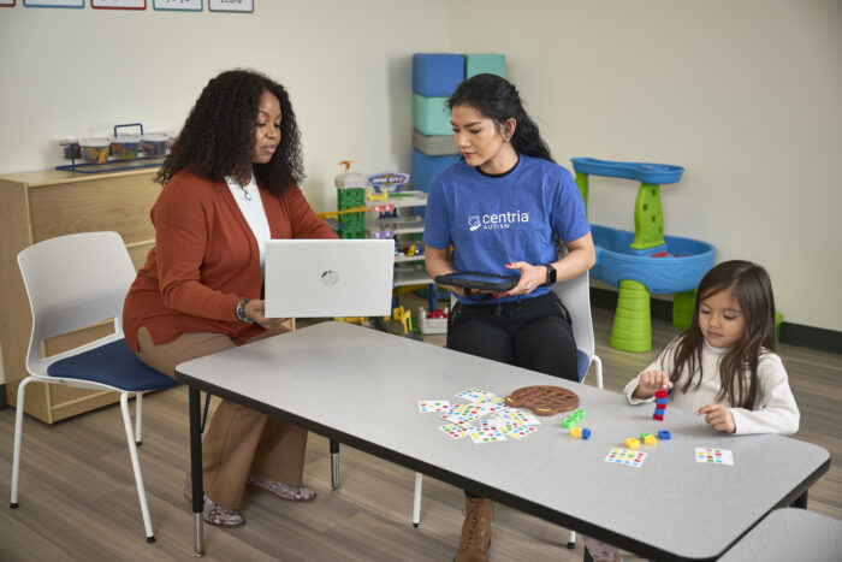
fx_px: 936
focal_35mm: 40
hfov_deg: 48.4
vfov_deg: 33.4
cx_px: 421
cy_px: 281
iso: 64
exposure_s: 1/125
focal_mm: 40
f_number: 2.8
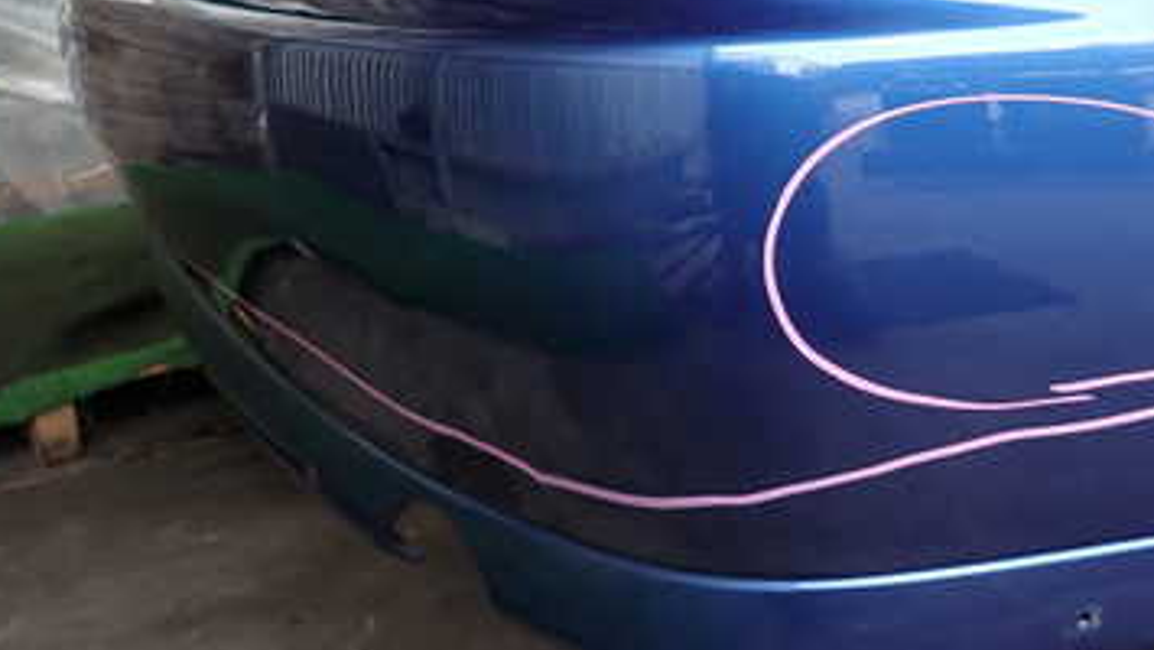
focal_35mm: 46
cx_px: 933
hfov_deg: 42.4
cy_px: 211
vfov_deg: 25.8
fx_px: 1408
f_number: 2
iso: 100
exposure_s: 1/100
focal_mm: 4.5
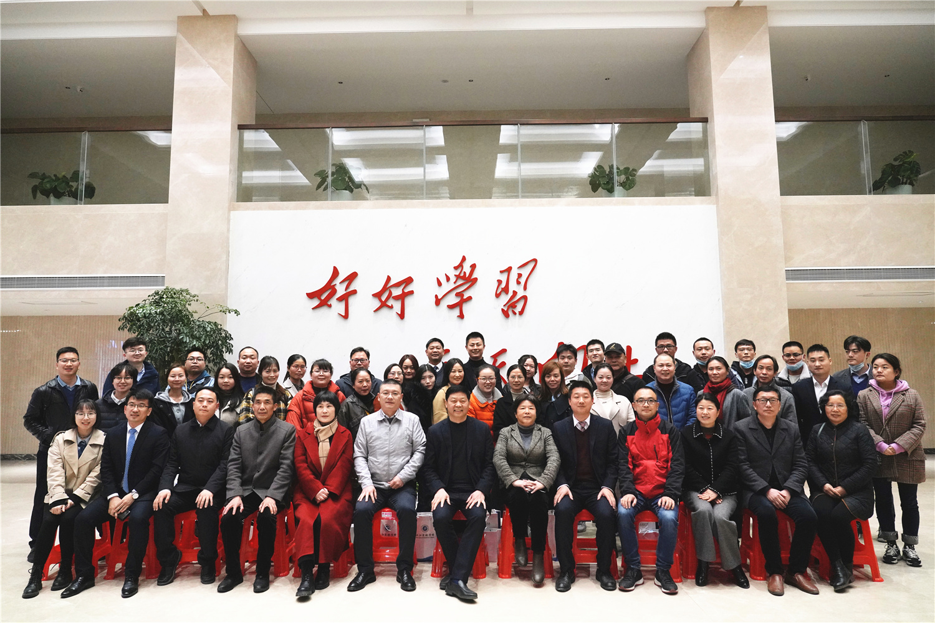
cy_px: 312
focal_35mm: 24
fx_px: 623
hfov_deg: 73.8
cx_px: 468
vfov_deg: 53.1
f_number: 4
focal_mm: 24
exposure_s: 1/400
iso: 4000
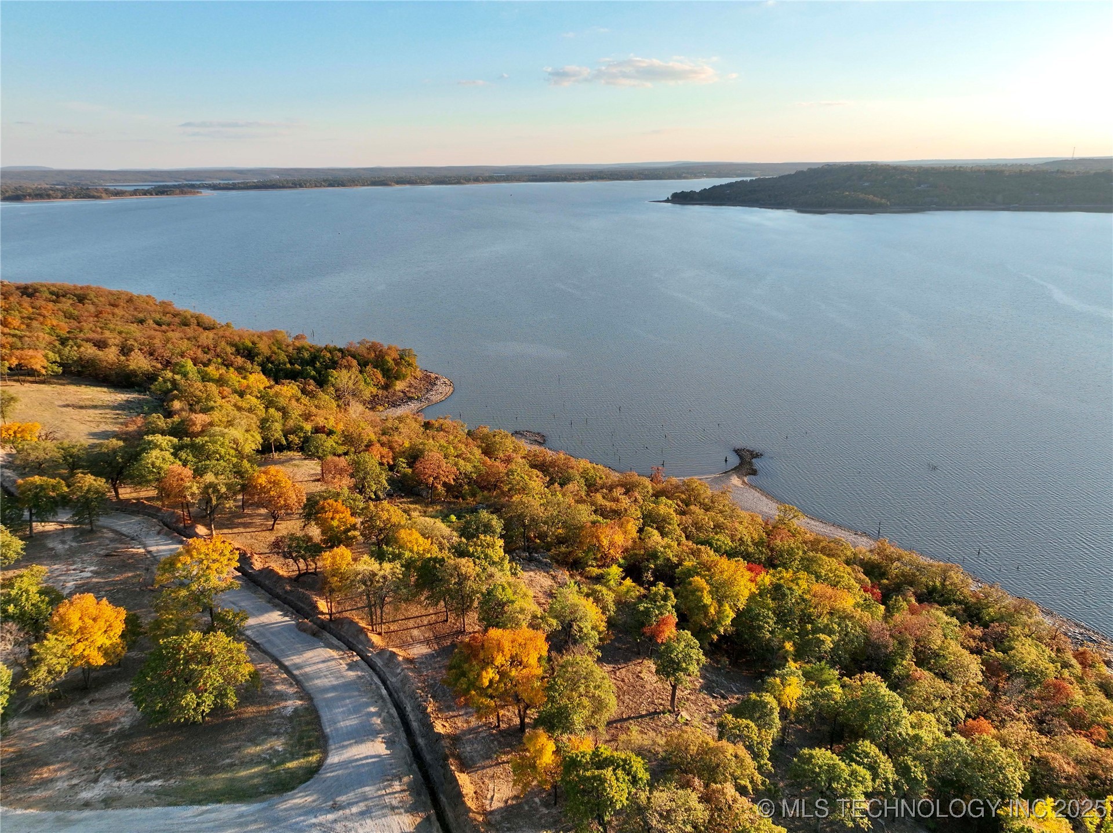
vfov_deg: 56.8
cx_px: 556
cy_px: 416
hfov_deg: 71.6
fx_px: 771
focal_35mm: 24
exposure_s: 1/800
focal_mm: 12.29
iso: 300
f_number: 2.8
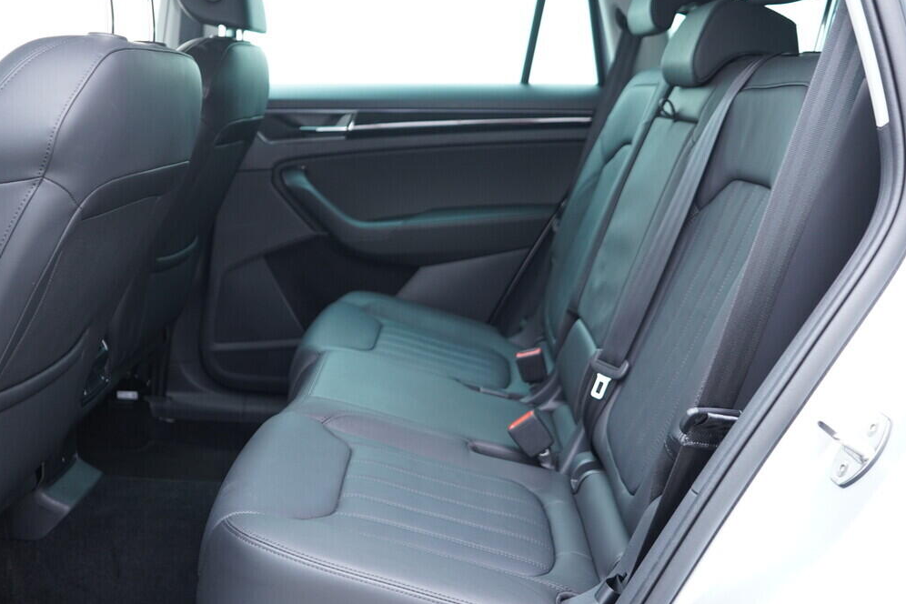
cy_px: 298
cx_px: 447
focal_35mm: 37
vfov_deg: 35.9
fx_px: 931
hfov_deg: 51.9
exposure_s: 1/40
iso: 640
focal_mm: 24
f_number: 2.8
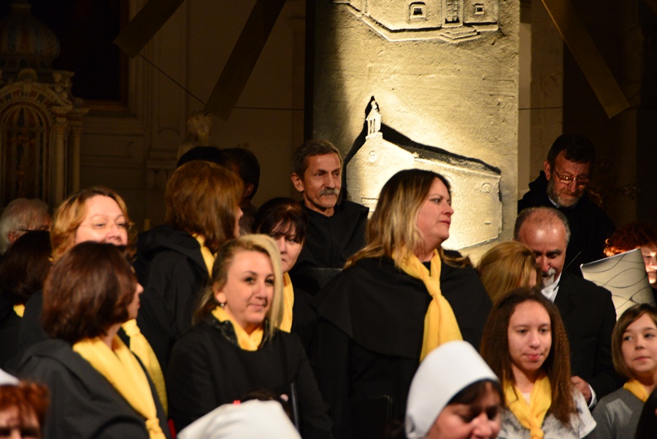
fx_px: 2191
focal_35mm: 120
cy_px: 220
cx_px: 328
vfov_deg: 11.4
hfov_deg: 17.1
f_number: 5.6
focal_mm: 120
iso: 2500
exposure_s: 1/80
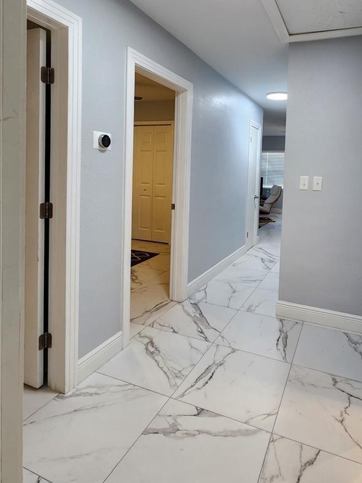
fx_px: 279
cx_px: 232
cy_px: 183
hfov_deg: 64.7
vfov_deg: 80.3
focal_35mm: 20
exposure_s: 1/60
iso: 200
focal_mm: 2.2
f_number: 2.2
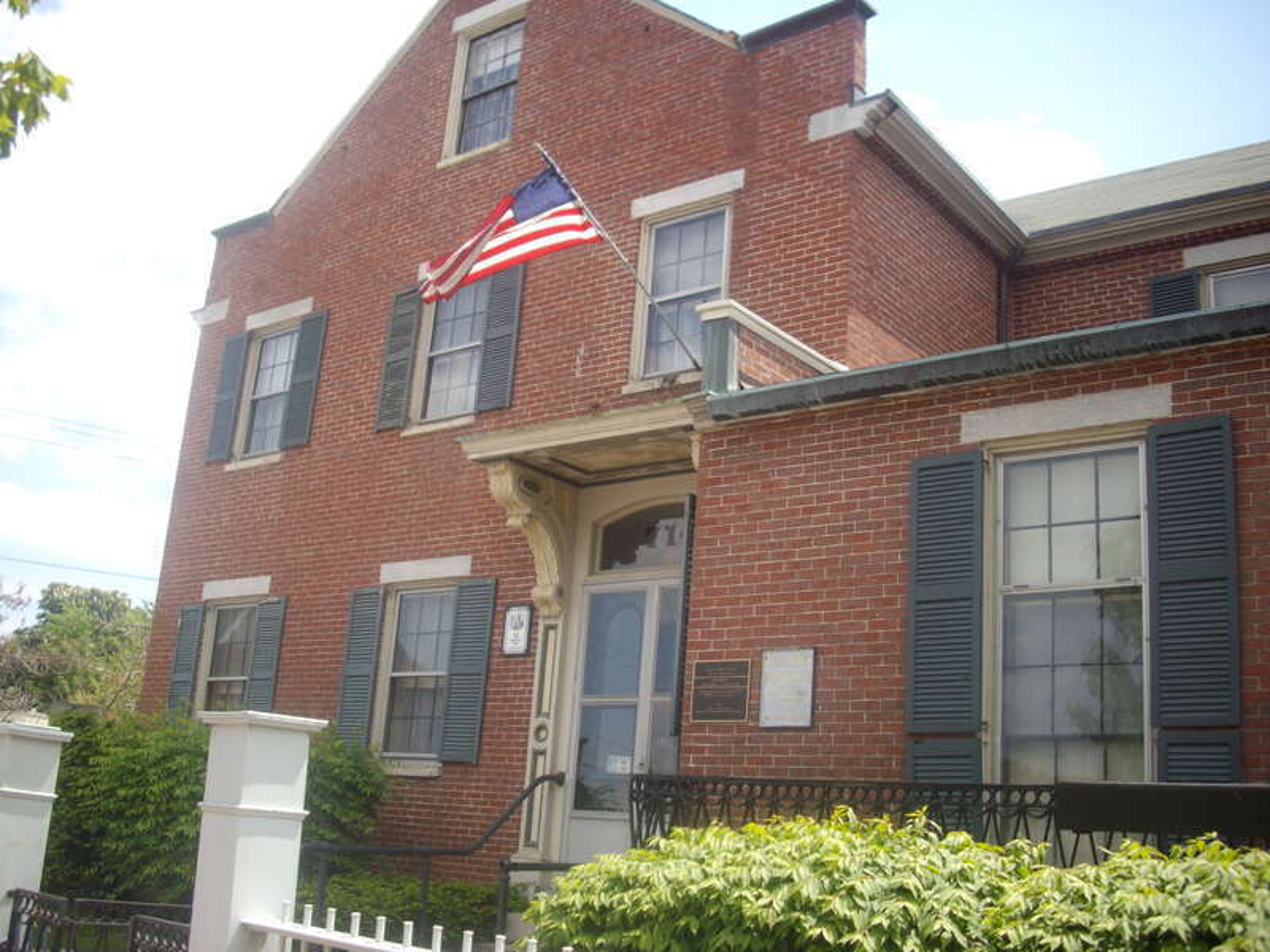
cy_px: 476
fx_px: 1357
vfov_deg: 38.7
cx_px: 635
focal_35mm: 37
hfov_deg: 50.1
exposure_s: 1/500
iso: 80
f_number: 2.8
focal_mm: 6.2
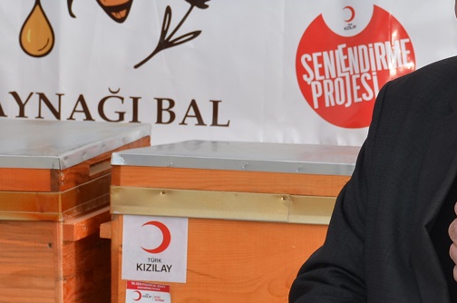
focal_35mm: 232
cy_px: 194
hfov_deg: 8.8
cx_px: 512
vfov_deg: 5.9
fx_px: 2939
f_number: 8
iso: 100
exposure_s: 1/250
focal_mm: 52
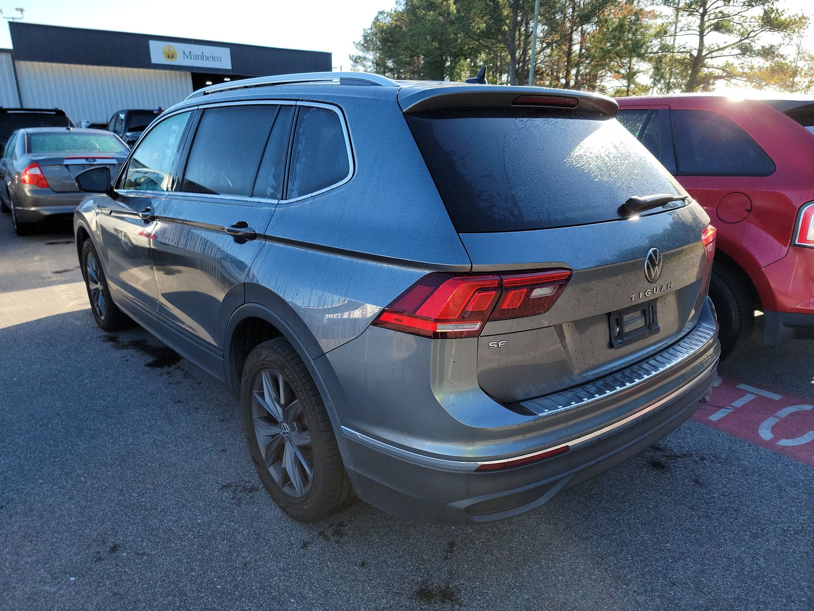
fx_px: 564
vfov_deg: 56.8
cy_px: 306
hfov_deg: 71.6
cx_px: 407
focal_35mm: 24
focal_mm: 6.7
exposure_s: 1/229
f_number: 1.8
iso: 50
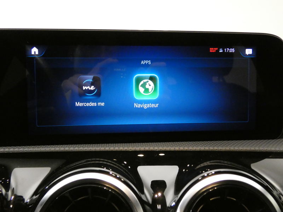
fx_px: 253
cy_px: 106
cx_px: 142
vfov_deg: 45.4
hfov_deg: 58.4
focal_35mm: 31
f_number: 3.3
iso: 1600
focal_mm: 5.5
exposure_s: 1/25
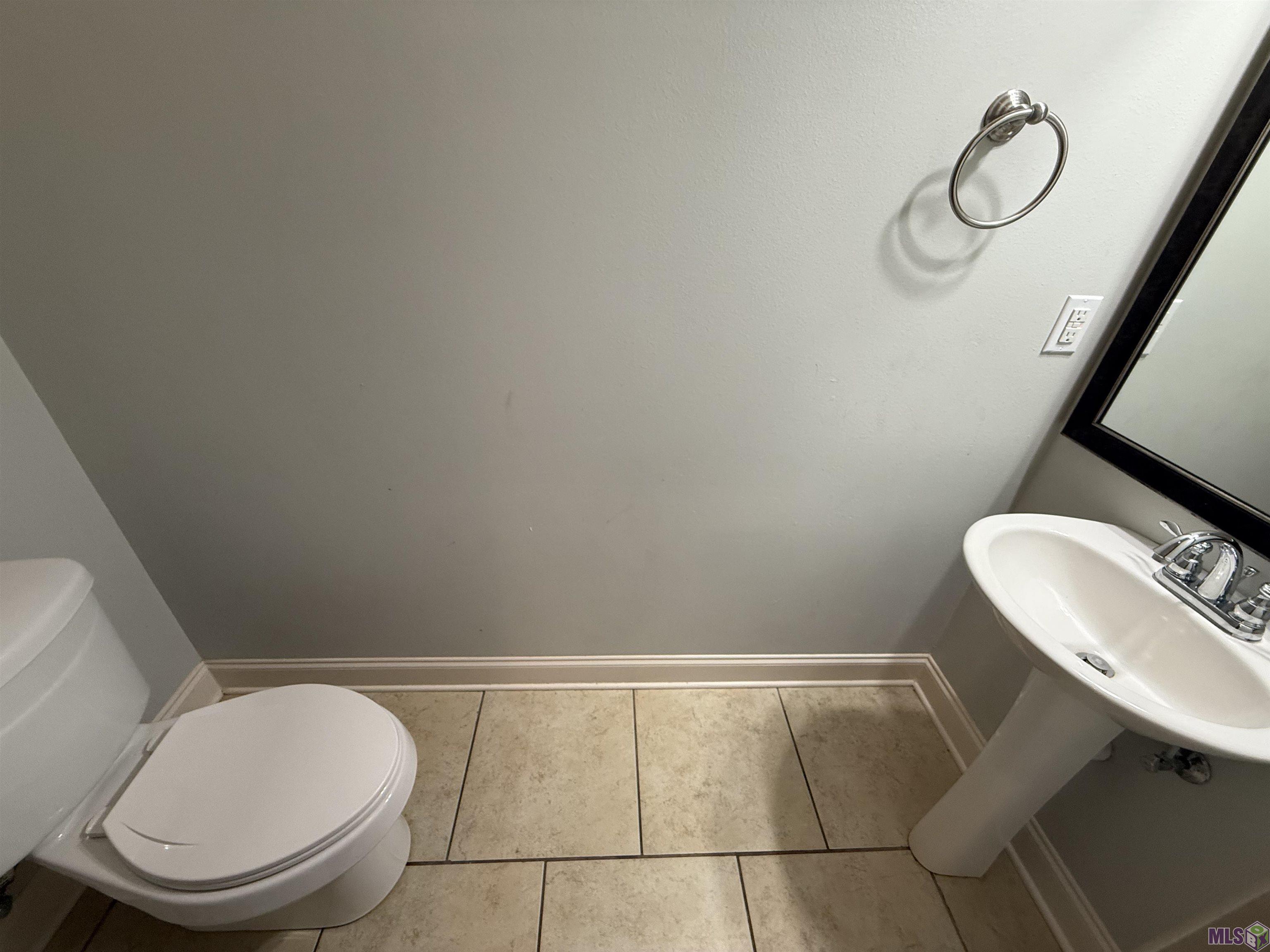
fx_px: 514
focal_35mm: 14
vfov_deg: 85.7
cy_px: 476
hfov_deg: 102.1
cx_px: 635
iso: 200
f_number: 2.2
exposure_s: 1/60
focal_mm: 2.22
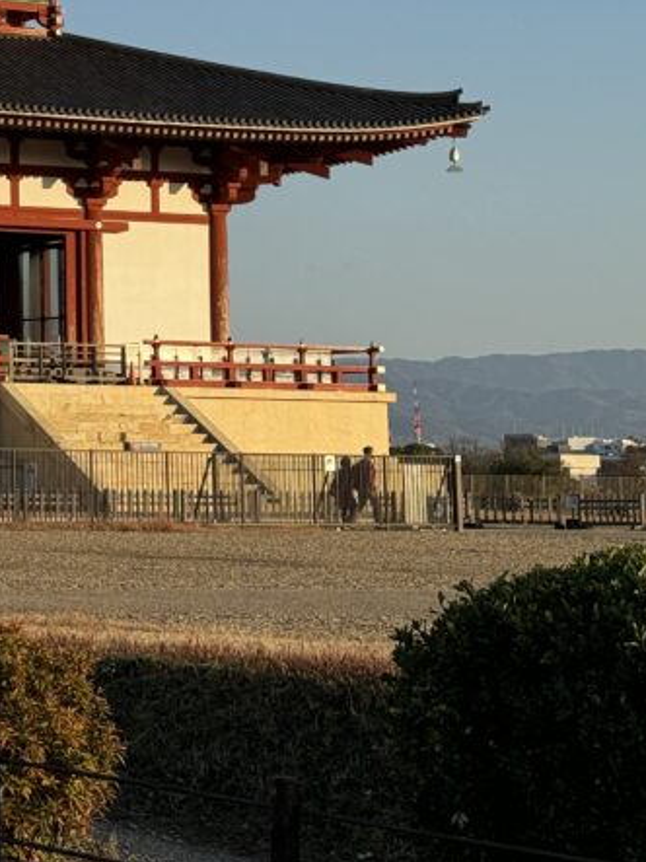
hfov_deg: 12.6
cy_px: 123
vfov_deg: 17.5
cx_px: -331
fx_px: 2763
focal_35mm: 111
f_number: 1.78
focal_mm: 6.86
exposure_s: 1/4049
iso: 64
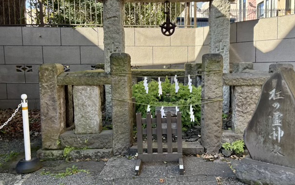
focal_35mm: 32
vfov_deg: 39.4
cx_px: 171
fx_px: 257
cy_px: 82
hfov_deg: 59.3
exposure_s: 1/301
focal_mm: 5.96
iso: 50
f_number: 1.6
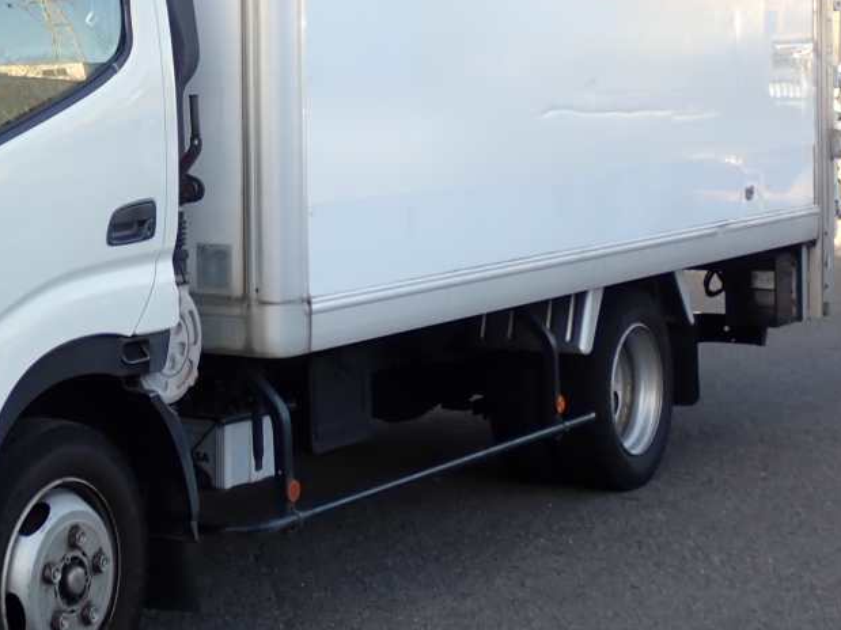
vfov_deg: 16.2
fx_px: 2210
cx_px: -14
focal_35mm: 91
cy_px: 163
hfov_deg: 20.8
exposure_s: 1/160
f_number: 2.9
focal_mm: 7.84
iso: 100
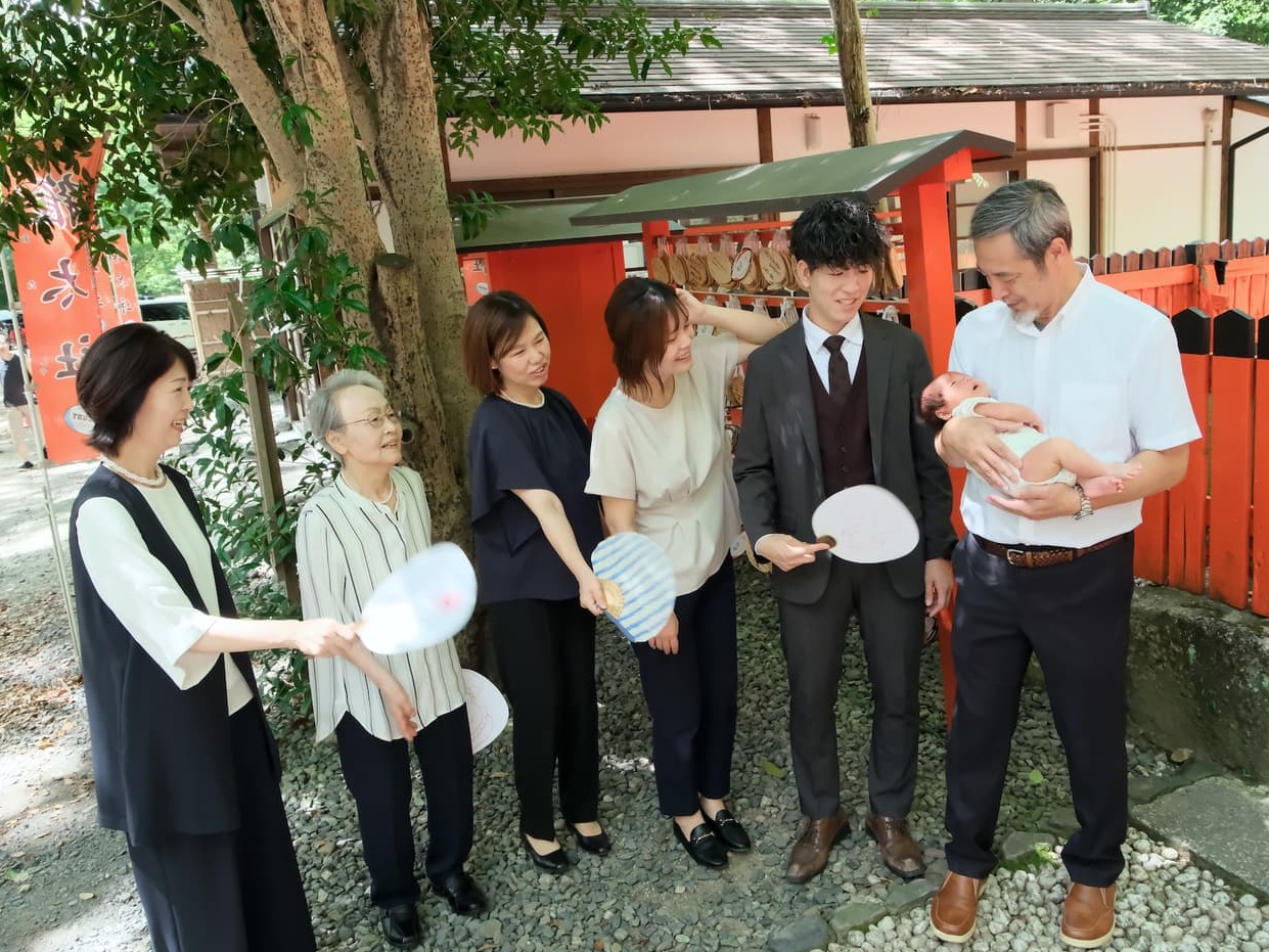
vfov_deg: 48.2
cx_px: 673
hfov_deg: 61.6
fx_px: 1063
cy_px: 484
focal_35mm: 29
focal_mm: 17
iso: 1600
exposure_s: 1/100
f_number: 5.6
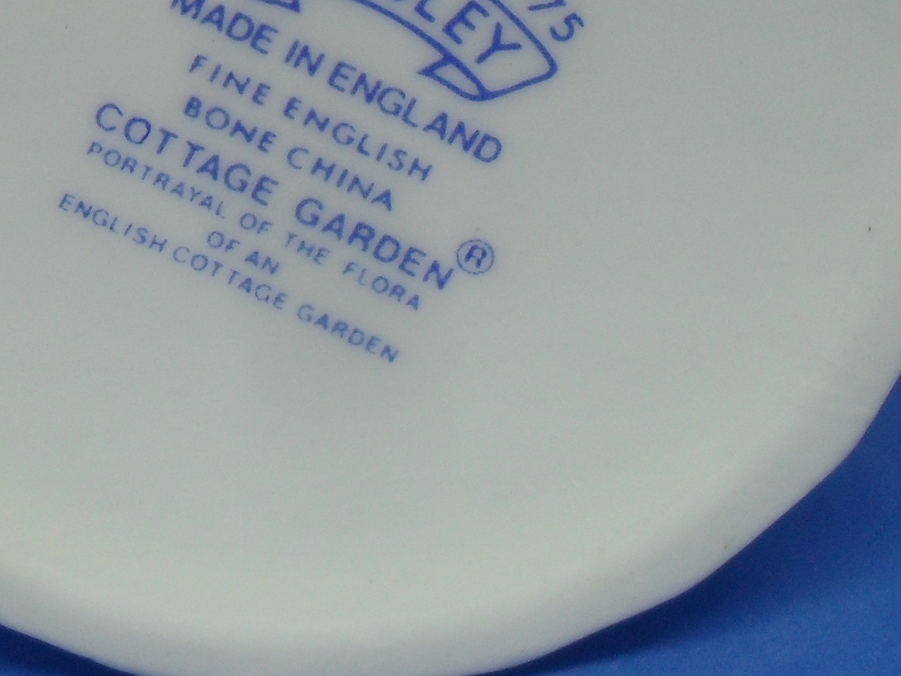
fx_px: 2395
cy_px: 57
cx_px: 321
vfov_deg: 15.9
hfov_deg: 21.3
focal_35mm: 92
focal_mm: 6.2
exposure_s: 1/90
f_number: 2.8
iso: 100
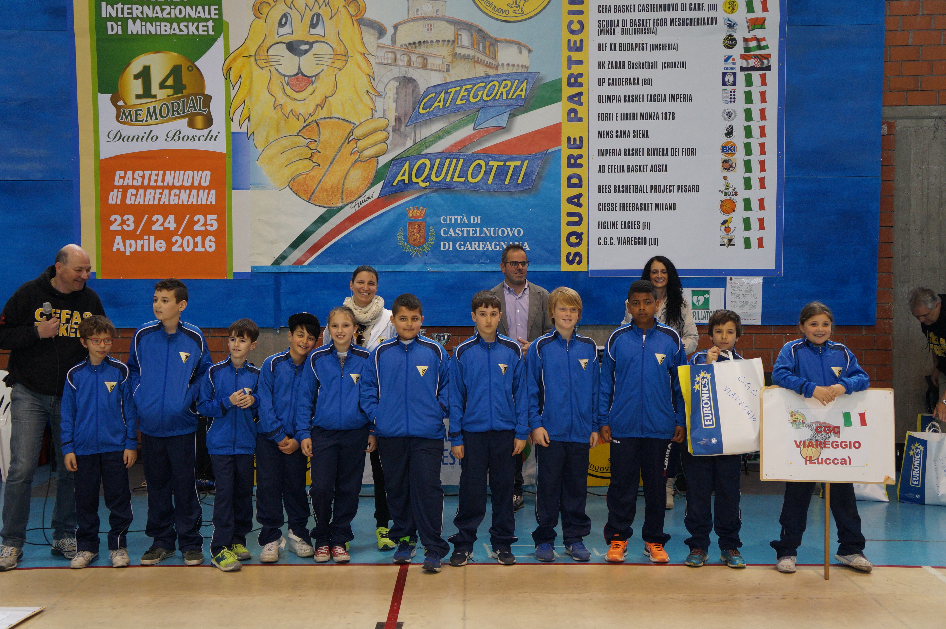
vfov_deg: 33.0
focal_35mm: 40
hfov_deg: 48.0
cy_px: 314
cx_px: 473
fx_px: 1063
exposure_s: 1/160
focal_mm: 27
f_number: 4
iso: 800
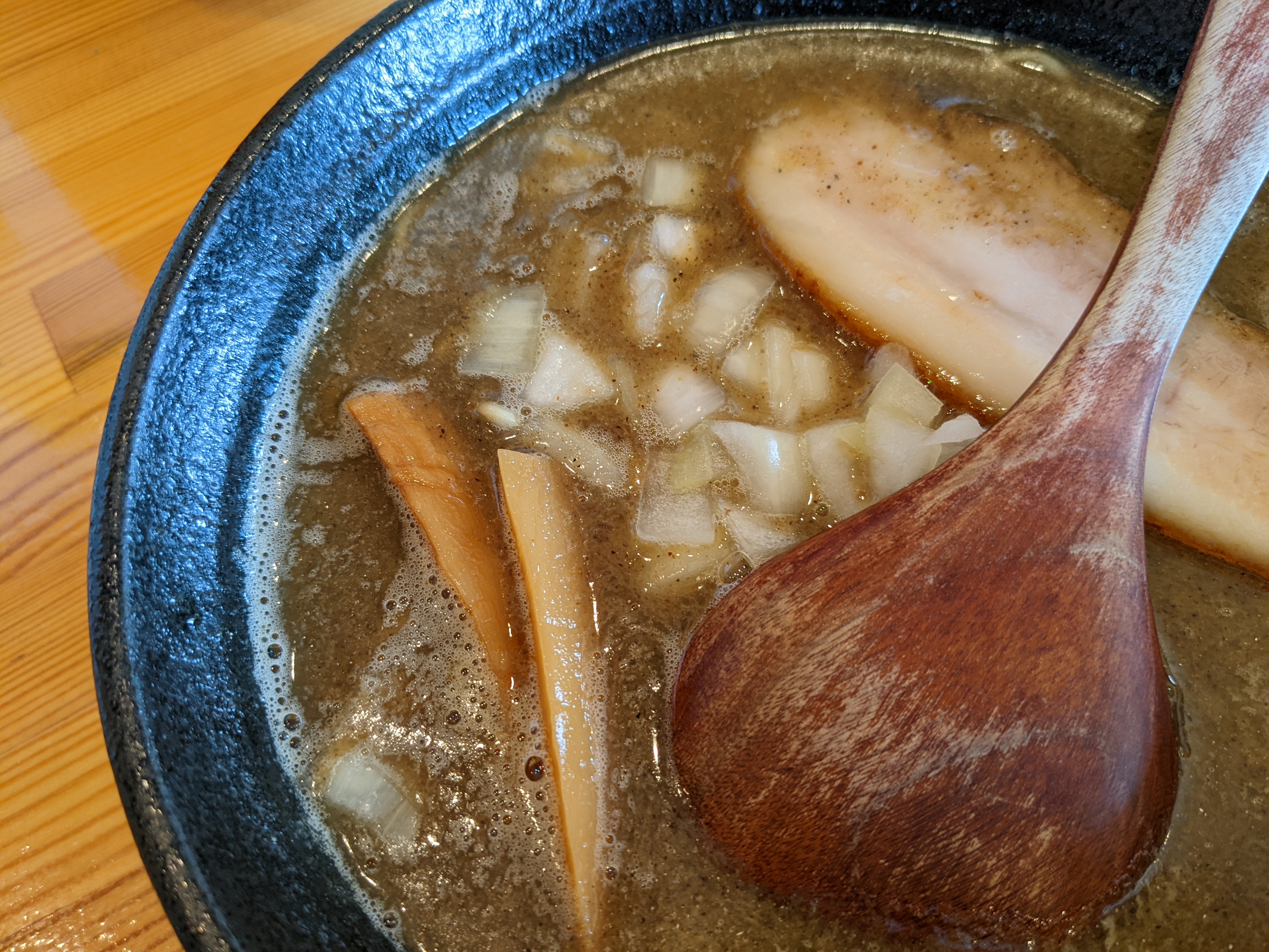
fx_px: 990
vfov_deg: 51.4
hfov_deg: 65.3
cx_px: 634
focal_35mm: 27
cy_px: 476
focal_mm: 4.38
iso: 49
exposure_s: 1/29.2
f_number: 1.73
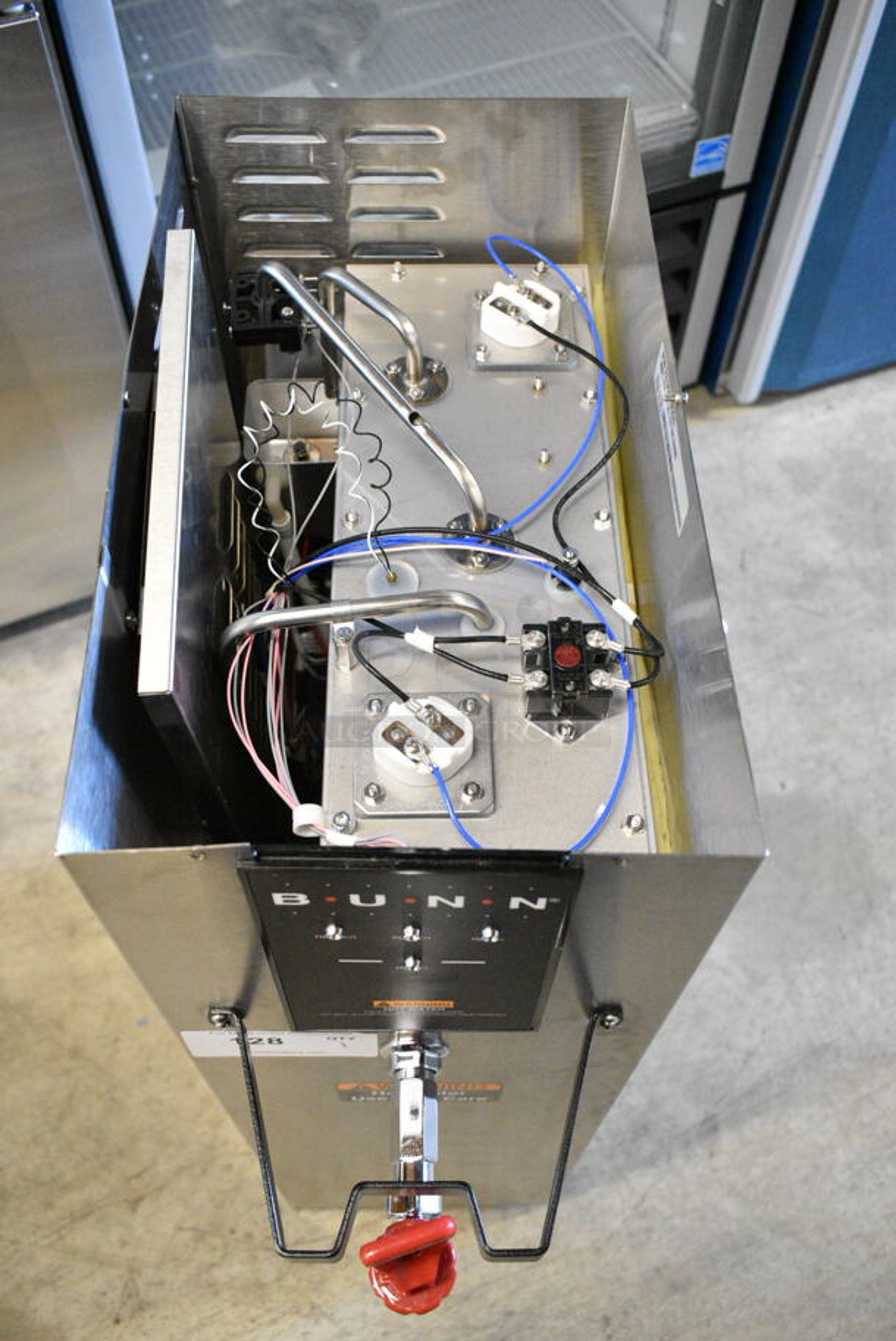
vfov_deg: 57.2
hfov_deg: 40.0
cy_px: 670
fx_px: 1230
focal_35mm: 33
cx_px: 448
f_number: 4.5
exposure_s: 1/80
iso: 6400
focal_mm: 22
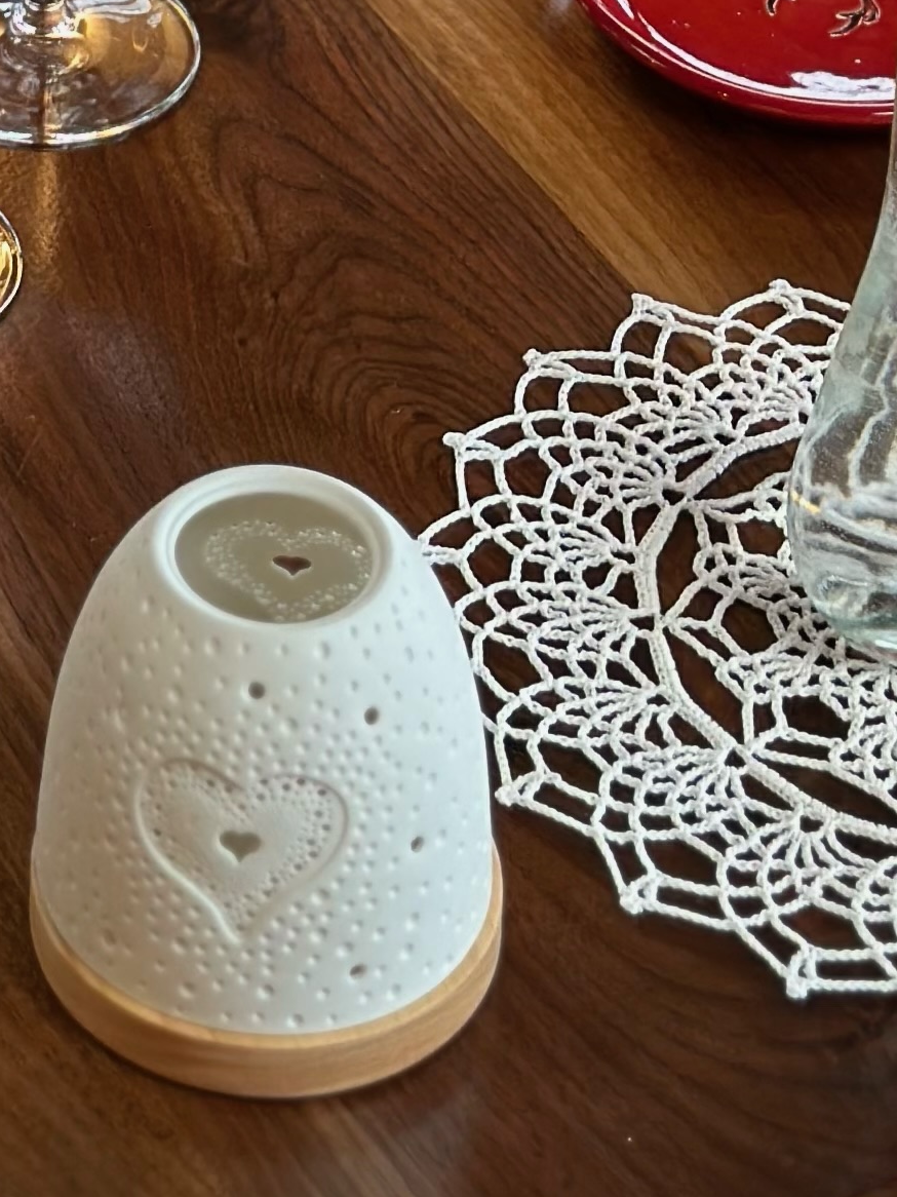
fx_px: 5737
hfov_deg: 8.9
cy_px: -731
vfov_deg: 11.3
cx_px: -113
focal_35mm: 166
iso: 125
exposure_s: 1/50
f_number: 1.78
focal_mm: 6.86
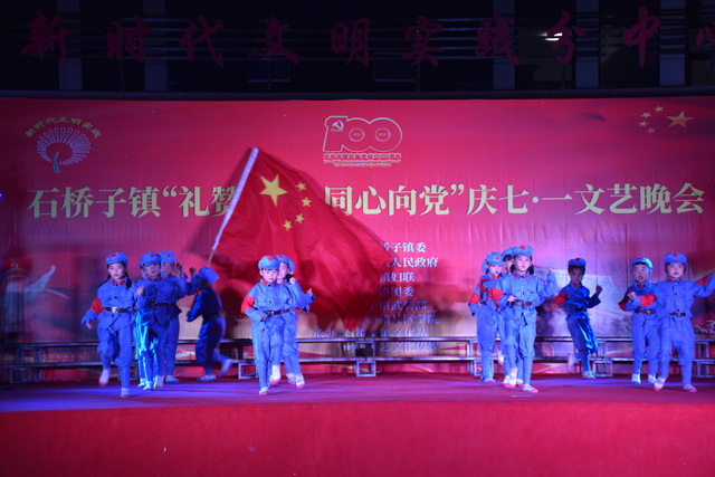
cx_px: 358
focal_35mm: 72
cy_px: 238
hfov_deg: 28.1
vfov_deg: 18.9
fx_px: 1430
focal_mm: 48
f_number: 4.5
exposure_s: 1/80
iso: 400
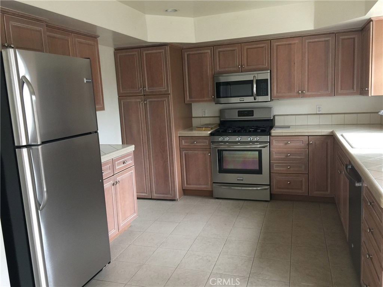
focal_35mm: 29
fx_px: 321
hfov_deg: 61.7
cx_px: 192
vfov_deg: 48.2
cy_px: 144
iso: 40
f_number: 2.2
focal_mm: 4.15
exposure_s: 1/15
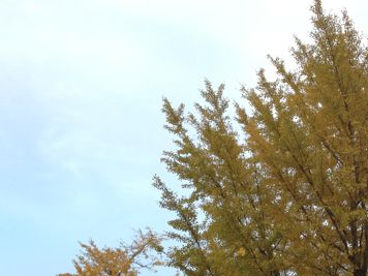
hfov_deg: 30.3
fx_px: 670
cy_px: 231
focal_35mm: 63
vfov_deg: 22.9
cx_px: 273
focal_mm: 4.28
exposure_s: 1/158
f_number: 2.4
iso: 50
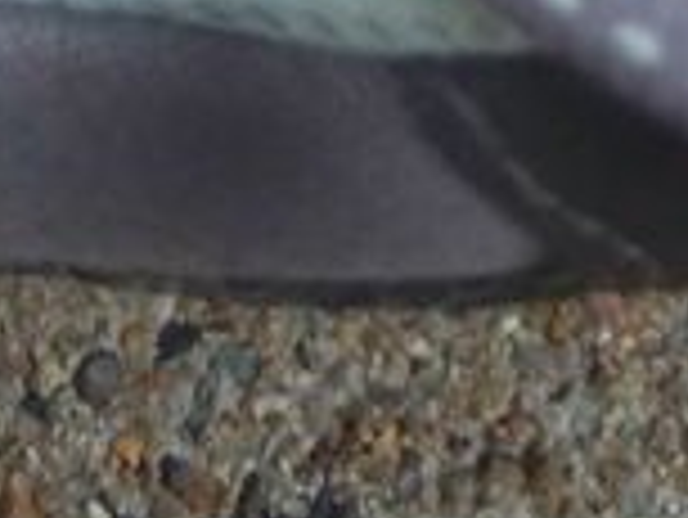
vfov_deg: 5.3
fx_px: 5211
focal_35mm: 262
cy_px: -1113
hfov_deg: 7.5
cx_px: 63
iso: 125
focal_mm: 6.5
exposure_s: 1/30
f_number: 3.6
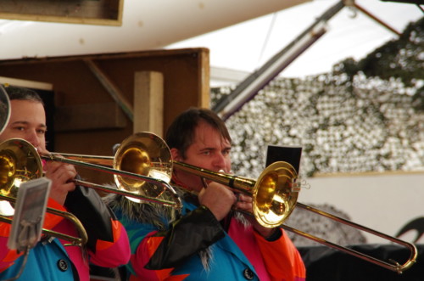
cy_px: 140
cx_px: 212
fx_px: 3525
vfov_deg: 4.6
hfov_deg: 6.9
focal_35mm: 300
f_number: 10
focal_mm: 200
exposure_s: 1/250
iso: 3200
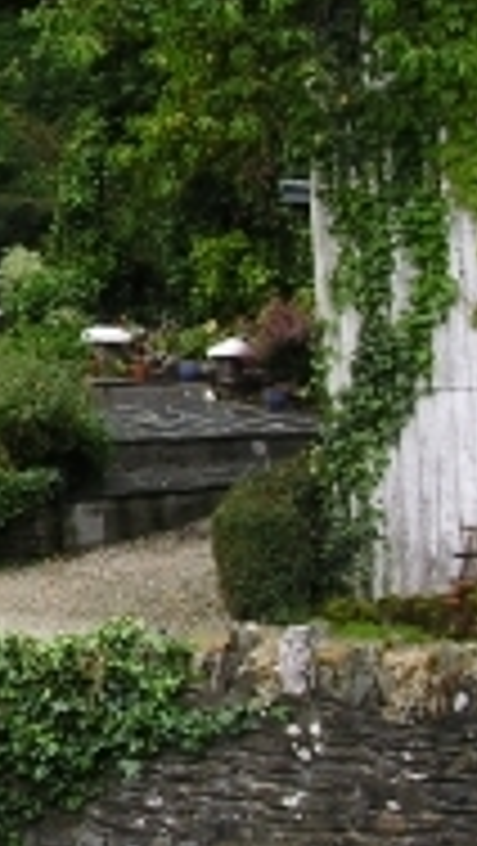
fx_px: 2963
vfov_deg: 16.2
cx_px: -666
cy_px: 241
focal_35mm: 132
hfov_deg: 8.4
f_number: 5.6
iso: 100
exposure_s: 1/60
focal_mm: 7.8
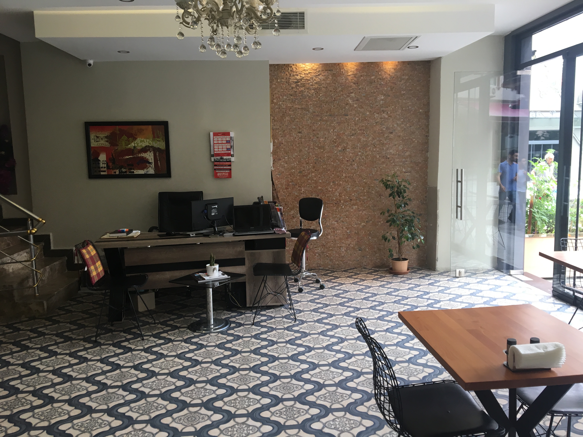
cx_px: 292
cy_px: 218
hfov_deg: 61.7
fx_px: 488
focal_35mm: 29
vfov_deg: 48.2
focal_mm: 4.15
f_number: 2.2
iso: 25
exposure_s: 1/33
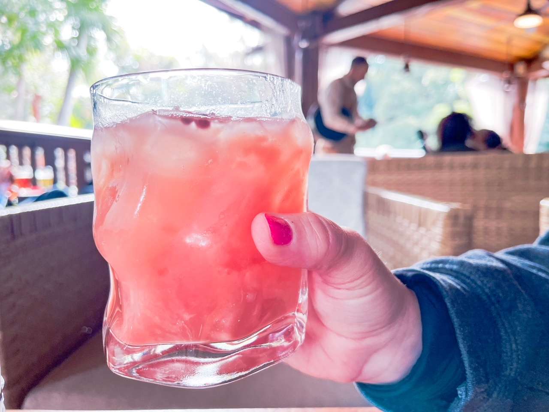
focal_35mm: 26
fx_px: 412
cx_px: 274
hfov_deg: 67.3
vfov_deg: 53.1
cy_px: 206
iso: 64
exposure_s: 1/120
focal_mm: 5.1
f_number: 1.6
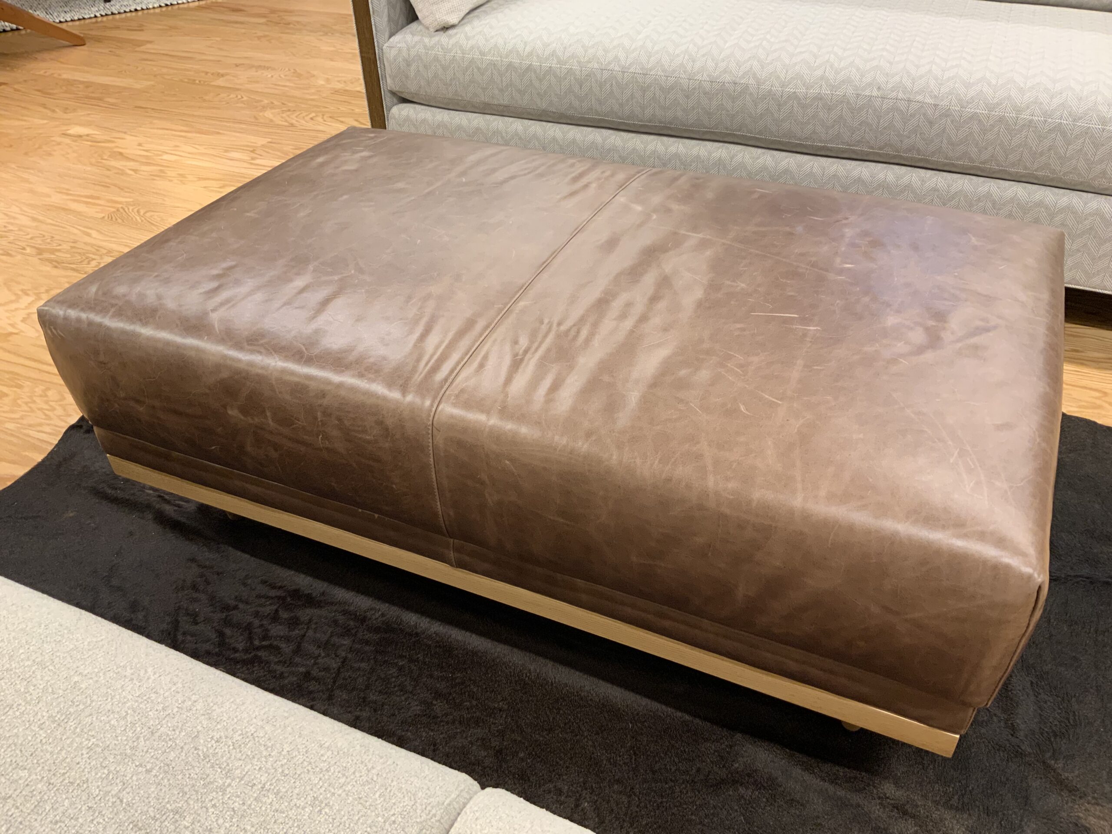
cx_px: 556
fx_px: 932
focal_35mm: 29
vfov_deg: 48.2
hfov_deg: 61.7
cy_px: 417
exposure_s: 1/60
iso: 80
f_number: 1.8
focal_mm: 3
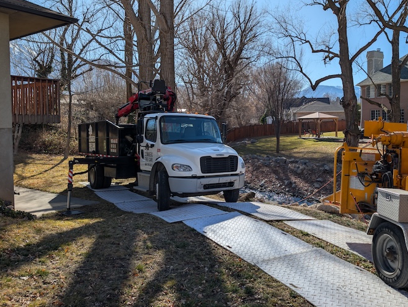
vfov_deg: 48.1
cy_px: 125
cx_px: 243
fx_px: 342
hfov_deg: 61.1
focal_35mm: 29
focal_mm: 6.9
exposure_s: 1/1176
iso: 21
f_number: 1.68
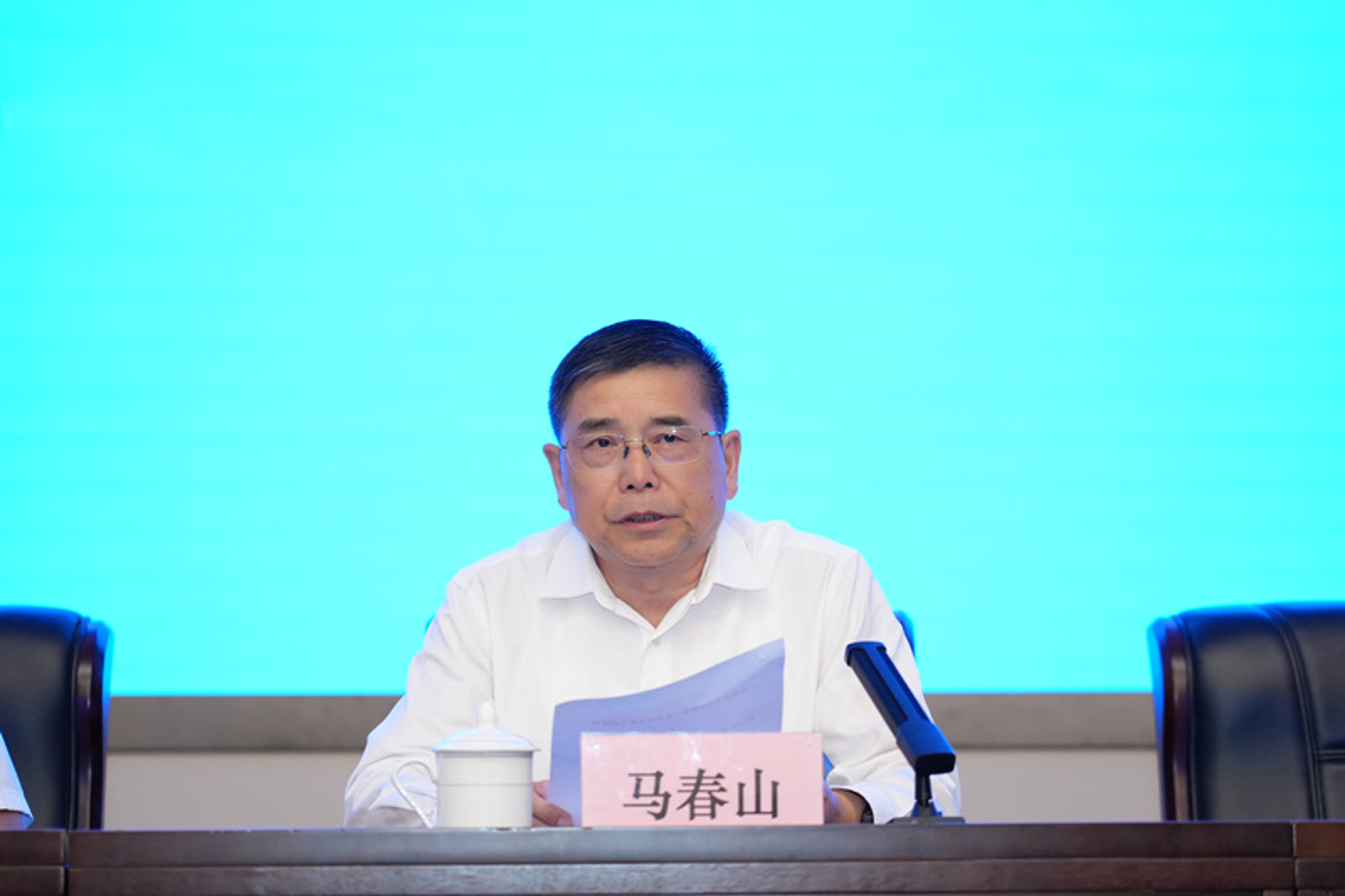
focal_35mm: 105
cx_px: 672
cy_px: 448
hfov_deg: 19.5
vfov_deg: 13.0
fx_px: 3922
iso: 2000
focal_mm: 105
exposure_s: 1/100
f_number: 4
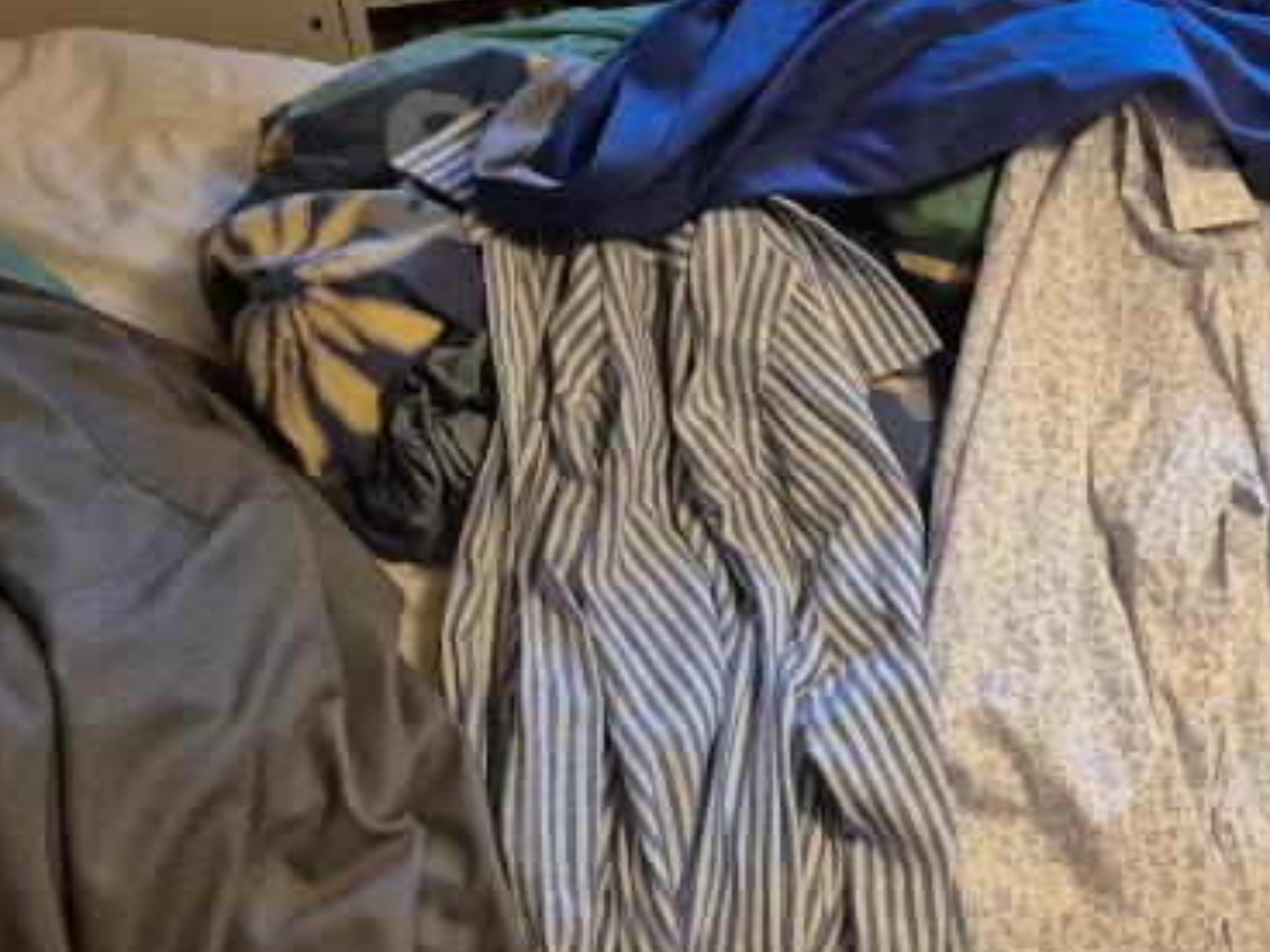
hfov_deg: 36.5
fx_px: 1834
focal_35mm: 50
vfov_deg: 28.9
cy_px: 628
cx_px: 1066
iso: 1250
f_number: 1.8
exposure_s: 1/100
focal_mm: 5.4
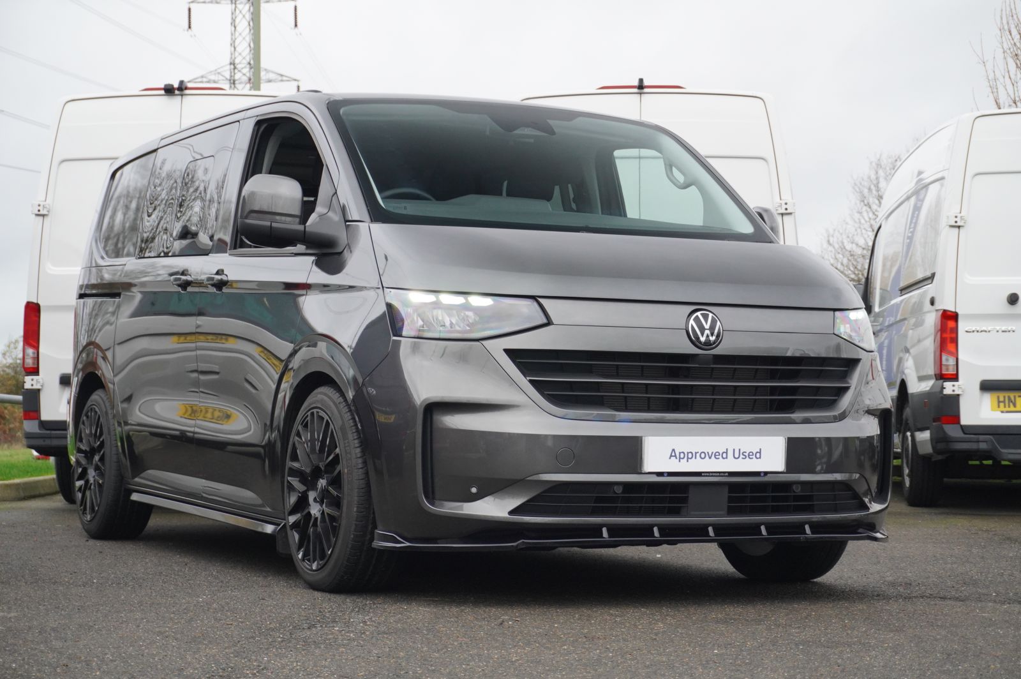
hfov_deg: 28.7
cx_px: 510
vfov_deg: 19.3
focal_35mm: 70
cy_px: 340
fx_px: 1998
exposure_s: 1/90
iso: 1000
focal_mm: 47
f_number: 5.6
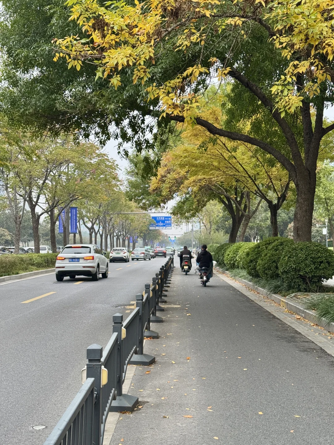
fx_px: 618
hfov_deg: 30.3
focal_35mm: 48
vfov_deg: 39.7
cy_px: 222
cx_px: 167
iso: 64
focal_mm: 6.76
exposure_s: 1/183
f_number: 1.78
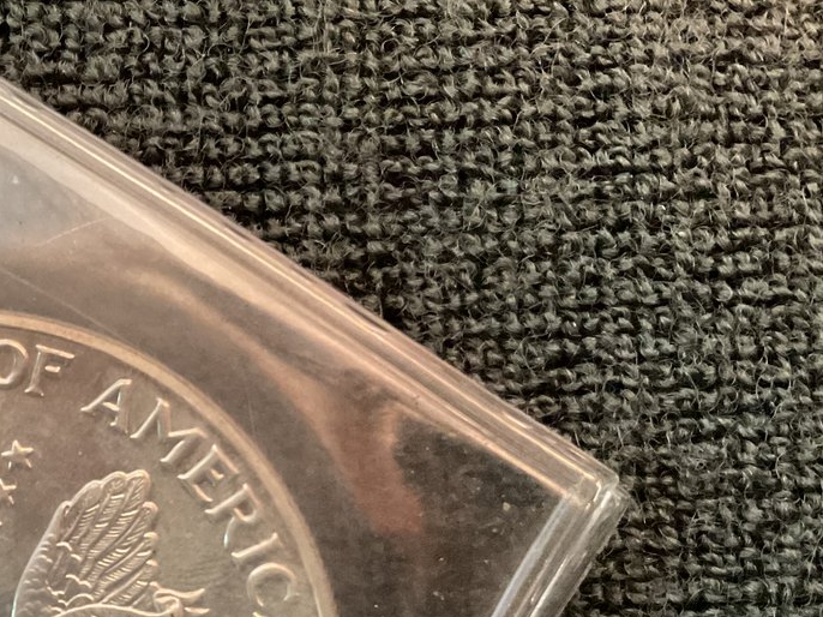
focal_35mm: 64
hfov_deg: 27.8
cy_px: 613
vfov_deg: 22.1
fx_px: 1521
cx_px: -73
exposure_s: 1/20
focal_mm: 3
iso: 500
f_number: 1.8
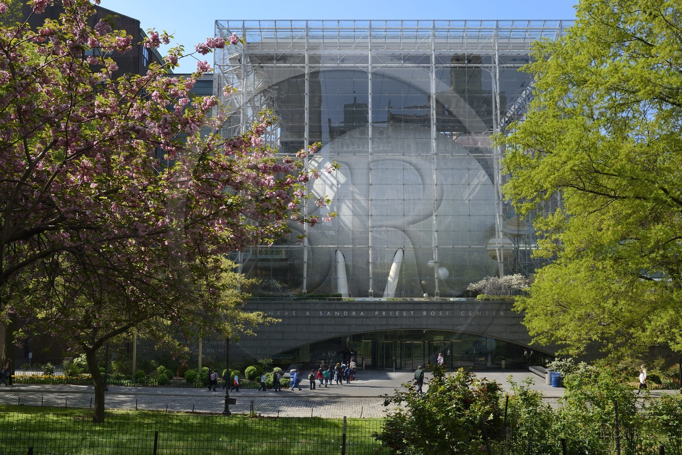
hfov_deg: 50.7
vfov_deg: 35.0
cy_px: 228
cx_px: 341
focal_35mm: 38
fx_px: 720
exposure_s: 1/250
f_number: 10
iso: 400
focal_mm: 38
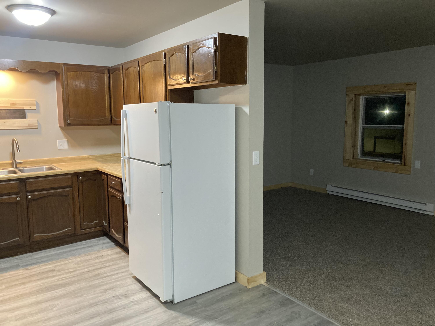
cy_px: 163
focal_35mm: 28
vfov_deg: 49.7
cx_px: 218
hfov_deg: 63.4
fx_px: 352
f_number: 1.8
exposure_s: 1/40
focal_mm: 3.99
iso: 320
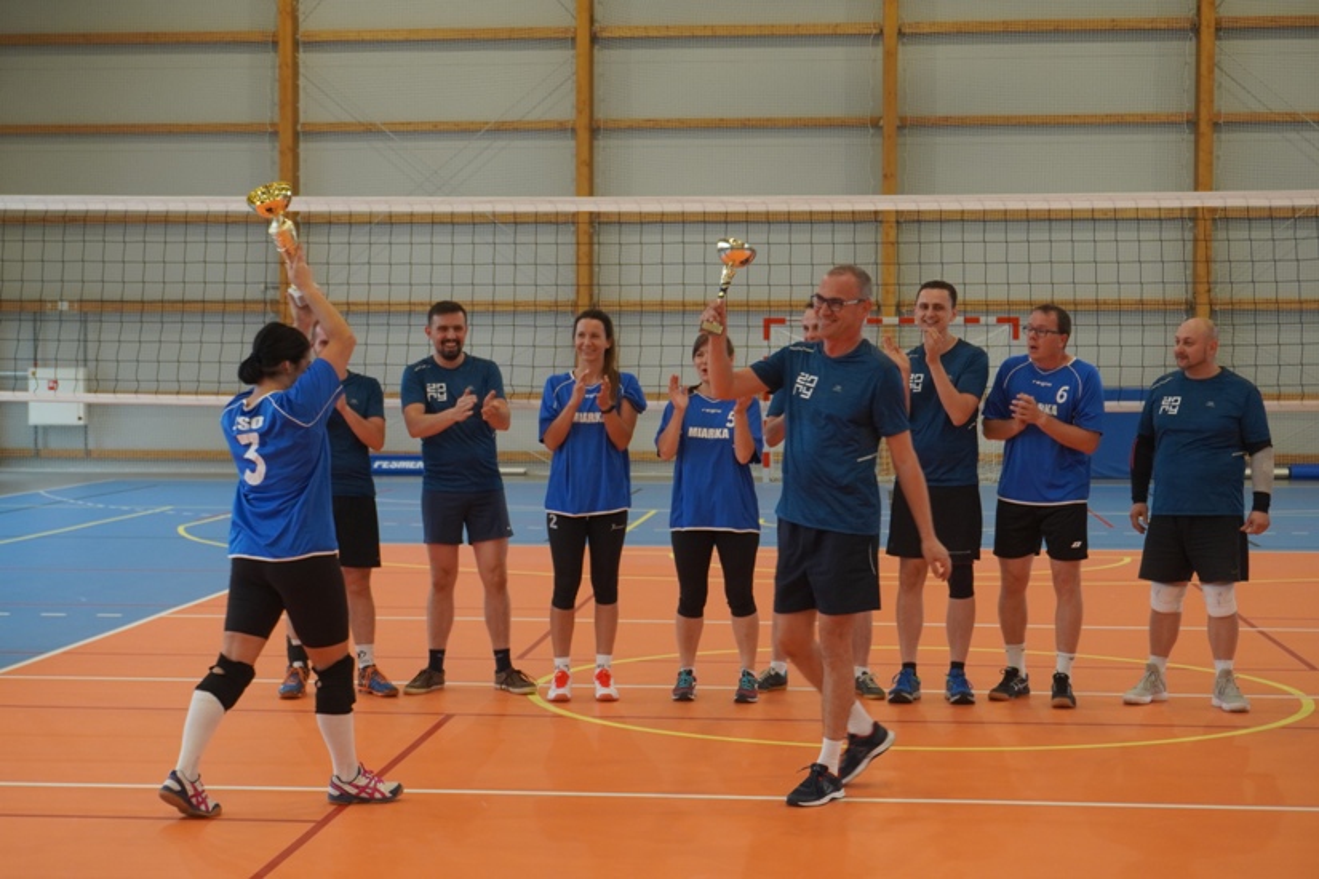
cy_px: 440
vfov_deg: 22.1
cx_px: 660
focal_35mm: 62
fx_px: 2253
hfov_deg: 32.6
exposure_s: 1/160
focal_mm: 41
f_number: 5.6
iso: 800
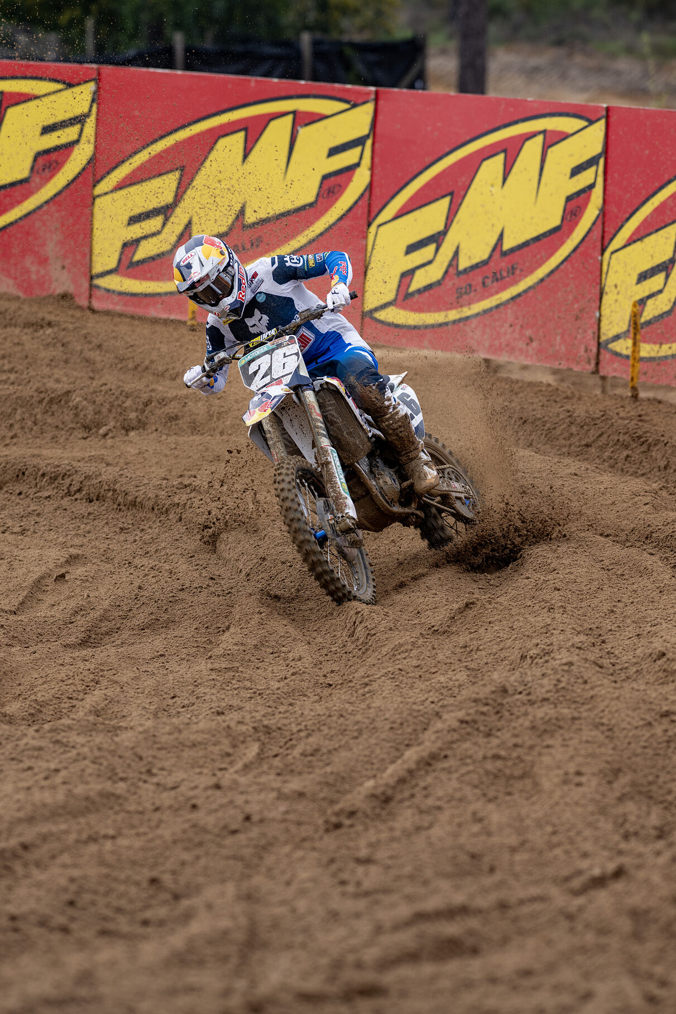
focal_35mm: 300
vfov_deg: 6.9
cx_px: 338
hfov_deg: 4.6
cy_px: 507
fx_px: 8448
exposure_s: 1/1000
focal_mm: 300
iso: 400
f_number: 5
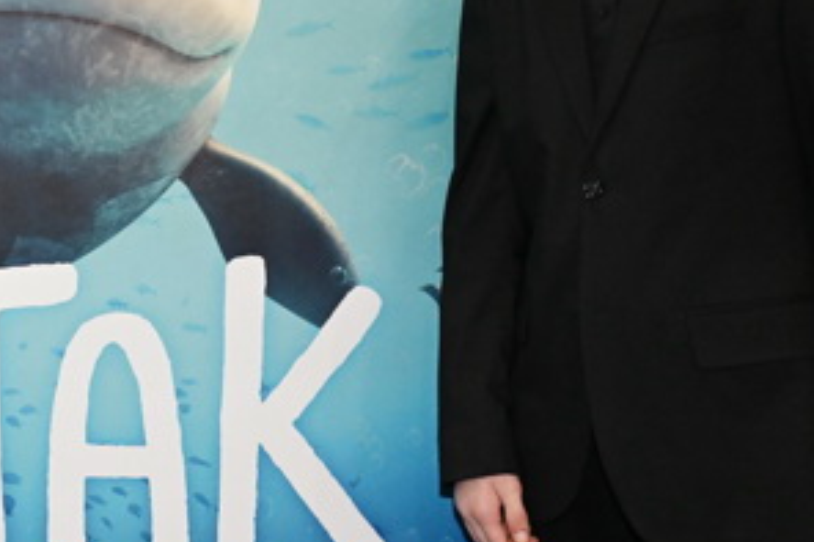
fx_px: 1608
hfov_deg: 27.2
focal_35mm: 71
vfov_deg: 19.0
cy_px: 116
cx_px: 52
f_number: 5.6
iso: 2500
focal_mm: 30.5
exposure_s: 1/125
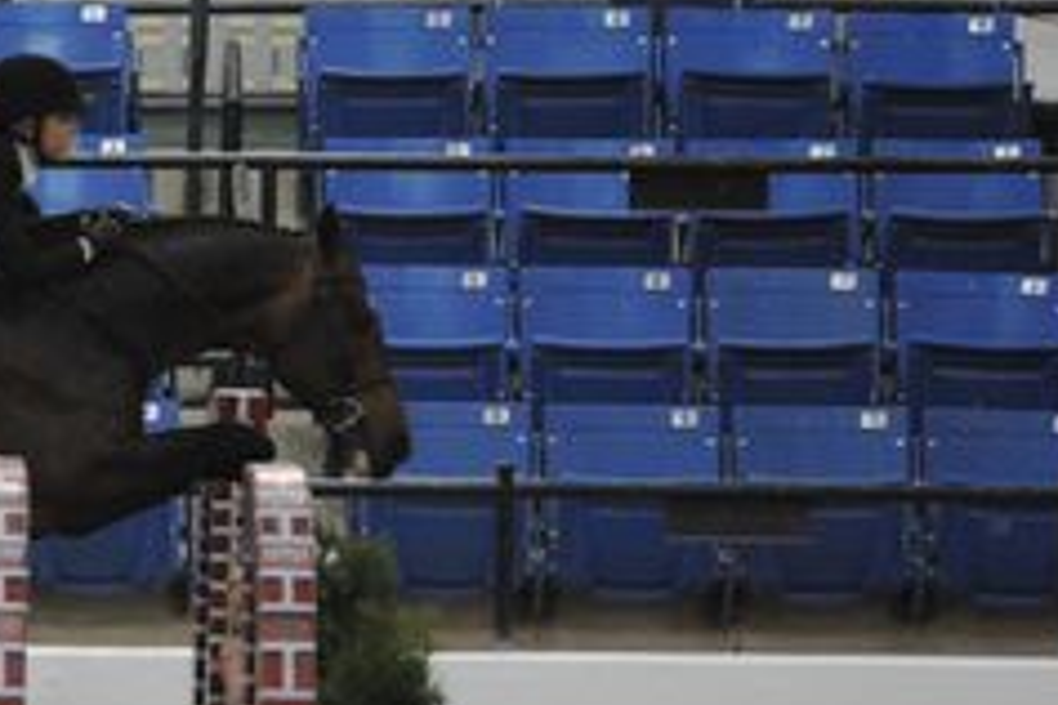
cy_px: 509
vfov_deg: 2.5
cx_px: -103
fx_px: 15869
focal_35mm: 540
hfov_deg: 3.8
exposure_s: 1/400
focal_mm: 200
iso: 6400
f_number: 2.8
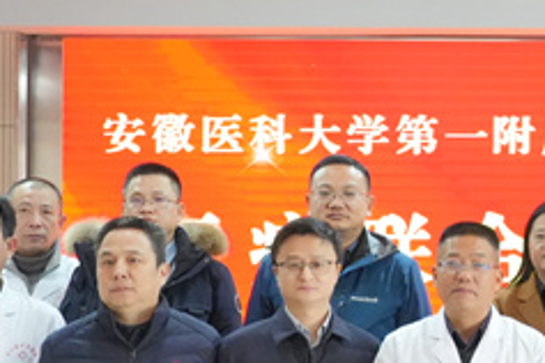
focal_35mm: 114
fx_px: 1726
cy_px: 248
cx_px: 607
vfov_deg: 12.0
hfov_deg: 17.3
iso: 8000
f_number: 6.3
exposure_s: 1/200
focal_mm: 30
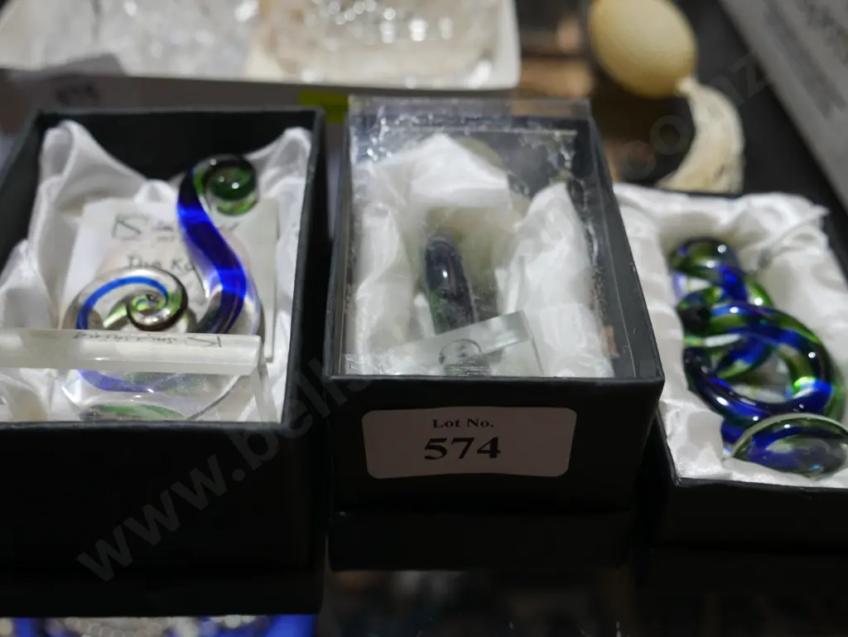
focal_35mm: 36
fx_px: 882
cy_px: 318
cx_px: 424
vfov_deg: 39.7
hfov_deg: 51.3
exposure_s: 1/60
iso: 200
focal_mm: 18
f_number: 4
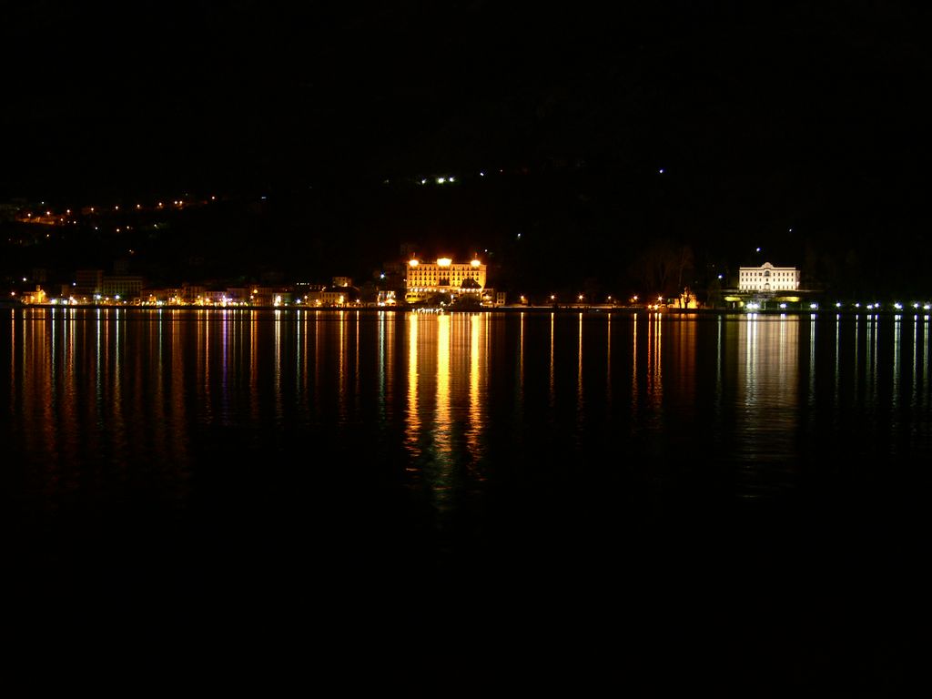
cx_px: 466
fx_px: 2046
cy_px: 350
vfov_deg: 19.4
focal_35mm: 76
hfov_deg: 25.7
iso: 80
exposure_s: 6
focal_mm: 16
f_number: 4
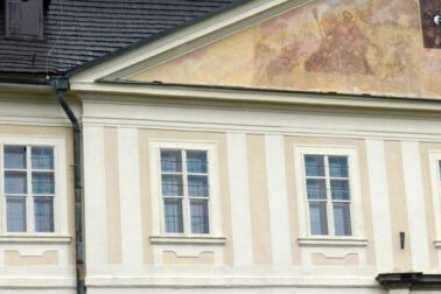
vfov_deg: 11.2
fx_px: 1494
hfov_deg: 16.5
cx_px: 419
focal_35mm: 122
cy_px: 184
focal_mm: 30
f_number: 6.3
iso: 100
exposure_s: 1/160
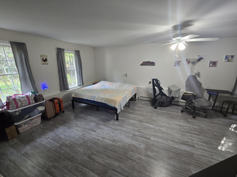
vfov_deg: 89.9
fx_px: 89
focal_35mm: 13
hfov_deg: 106.2
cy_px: 88
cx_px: 118
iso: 320
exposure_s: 1/60
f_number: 2.2
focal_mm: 2.2
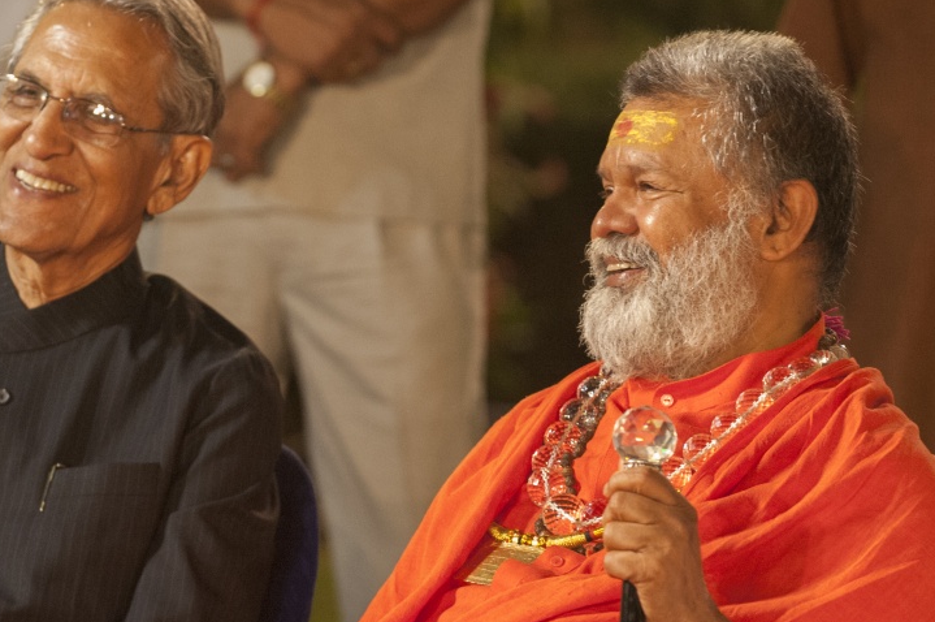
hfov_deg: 6.2
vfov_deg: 4.1
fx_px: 8667
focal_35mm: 334
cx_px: 376
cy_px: 411
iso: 6400
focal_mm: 200
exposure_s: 1/80
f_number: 4.5
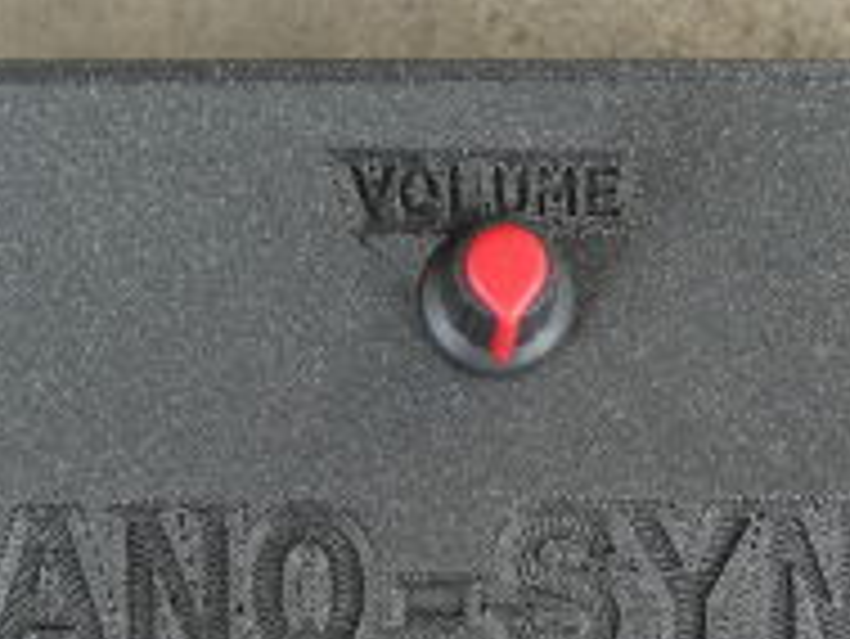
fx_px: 2334
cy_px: 567
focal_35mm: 95
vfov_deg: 15.4
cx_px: 477
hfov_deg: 20.6
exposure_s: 1/80
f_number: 3.8
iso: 80
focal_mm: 7.2
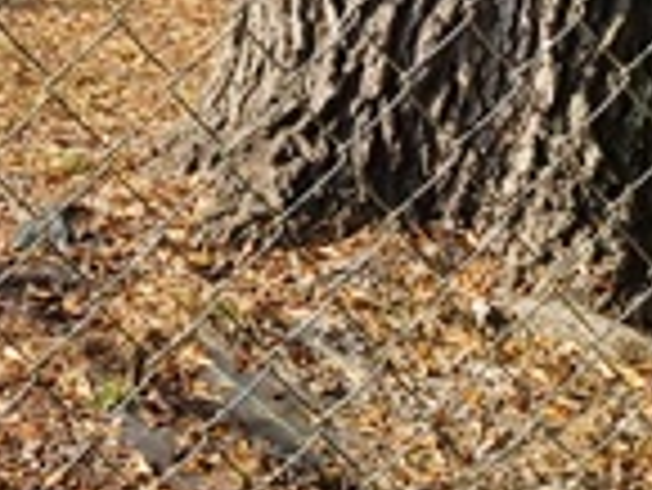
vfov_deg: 13.3
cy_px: -13
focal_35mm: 110
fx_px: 2074
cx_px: -319
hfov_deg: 16.3
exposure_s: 1/175
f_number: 1.8
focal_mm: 4.6
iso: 32
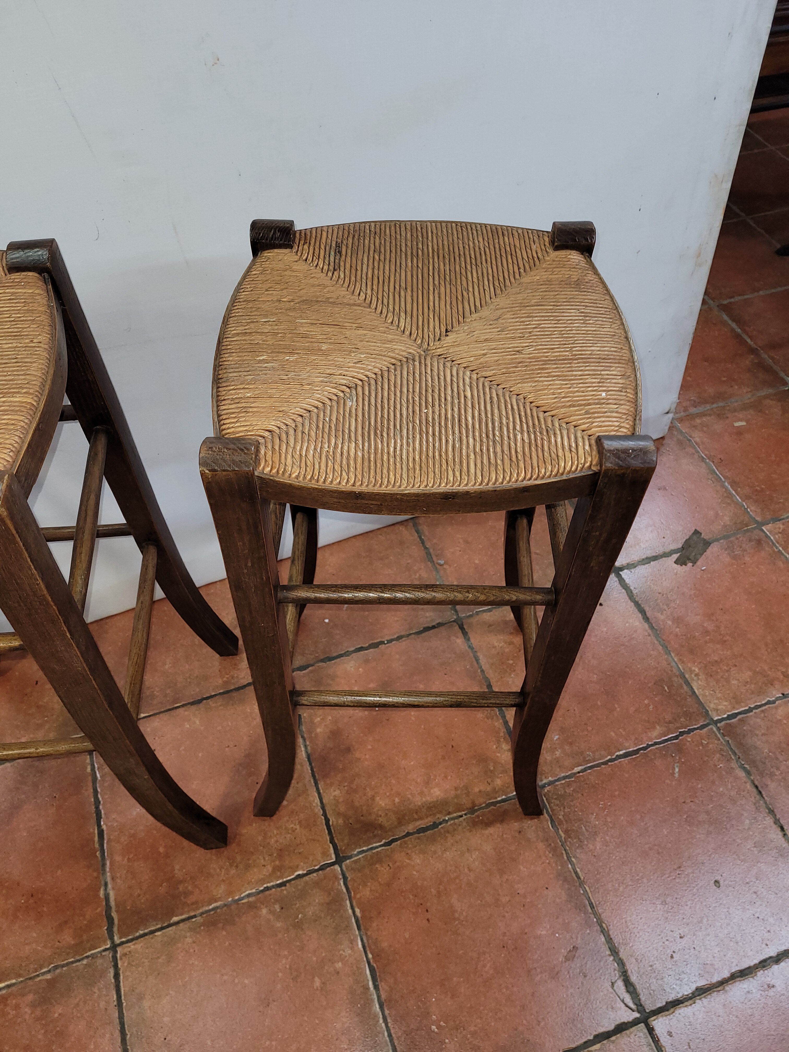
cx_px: 394
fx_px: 790
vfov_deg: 67.3
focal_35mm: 26
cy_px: 526
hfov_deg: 53.1
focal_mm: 5.4
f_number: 1.8
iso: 125
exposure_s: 1/33
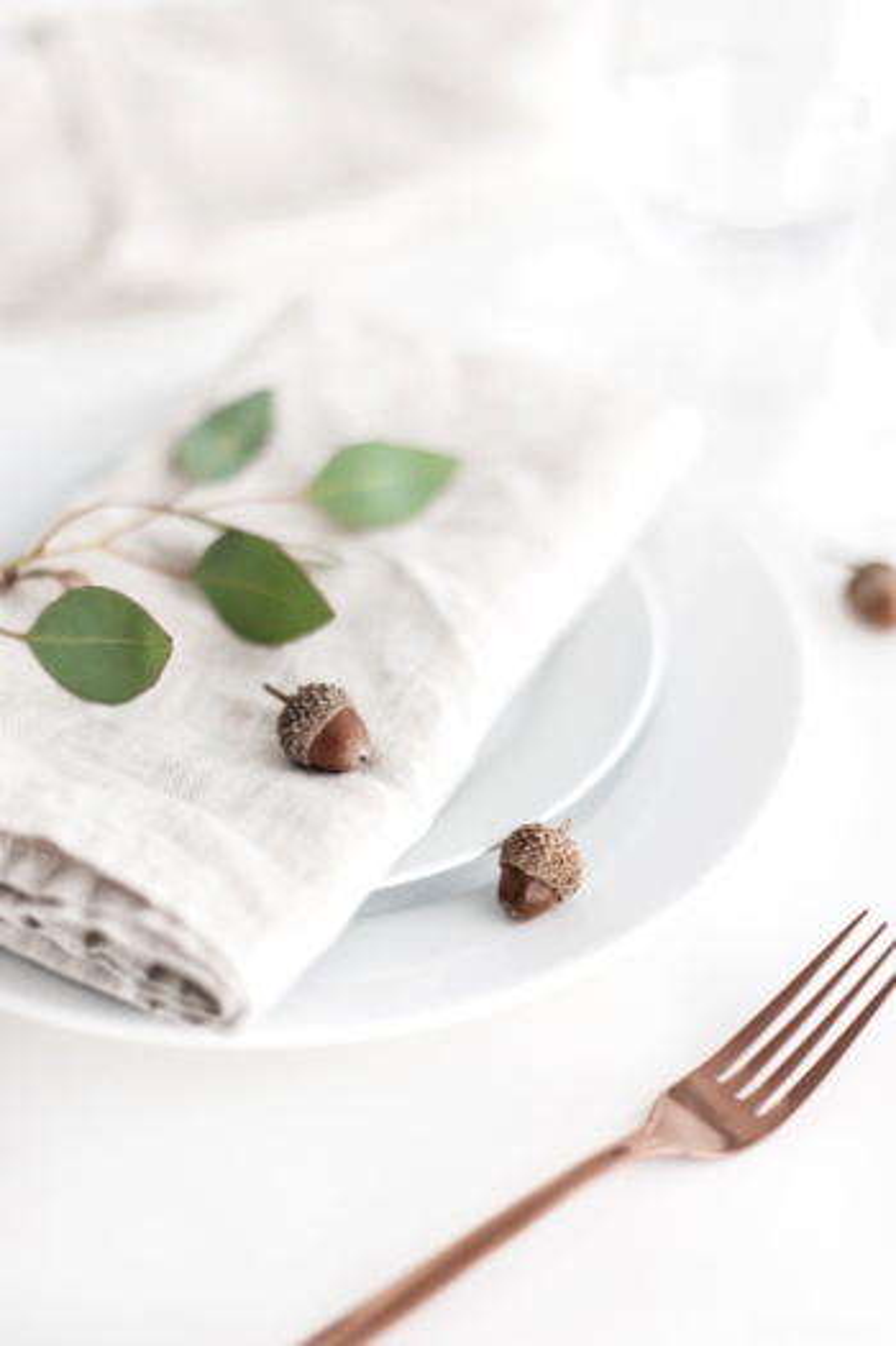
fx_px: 1869
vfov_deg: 39.6
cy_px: 673
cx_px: 448
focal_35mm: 50
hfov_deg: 27.0
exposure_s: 1/100
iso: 125
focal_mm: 50
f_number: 1.4
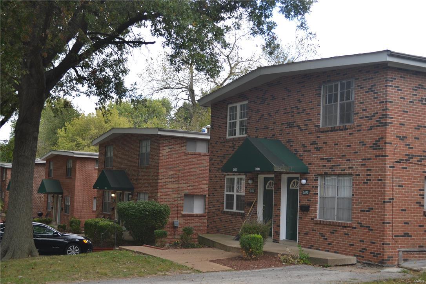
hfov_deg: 38.9
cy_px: 142
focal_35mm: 51
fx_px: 603
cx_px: 213
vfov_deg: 26.5
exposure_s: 1/125
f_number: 5
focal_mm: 34
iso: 140
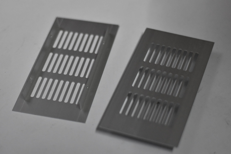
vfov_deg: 18.2
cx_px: 116
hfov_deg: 27.0
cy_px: 77
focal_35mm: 75
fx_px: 481
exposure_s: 1/500
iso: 3200
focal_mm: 50
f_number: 1.8
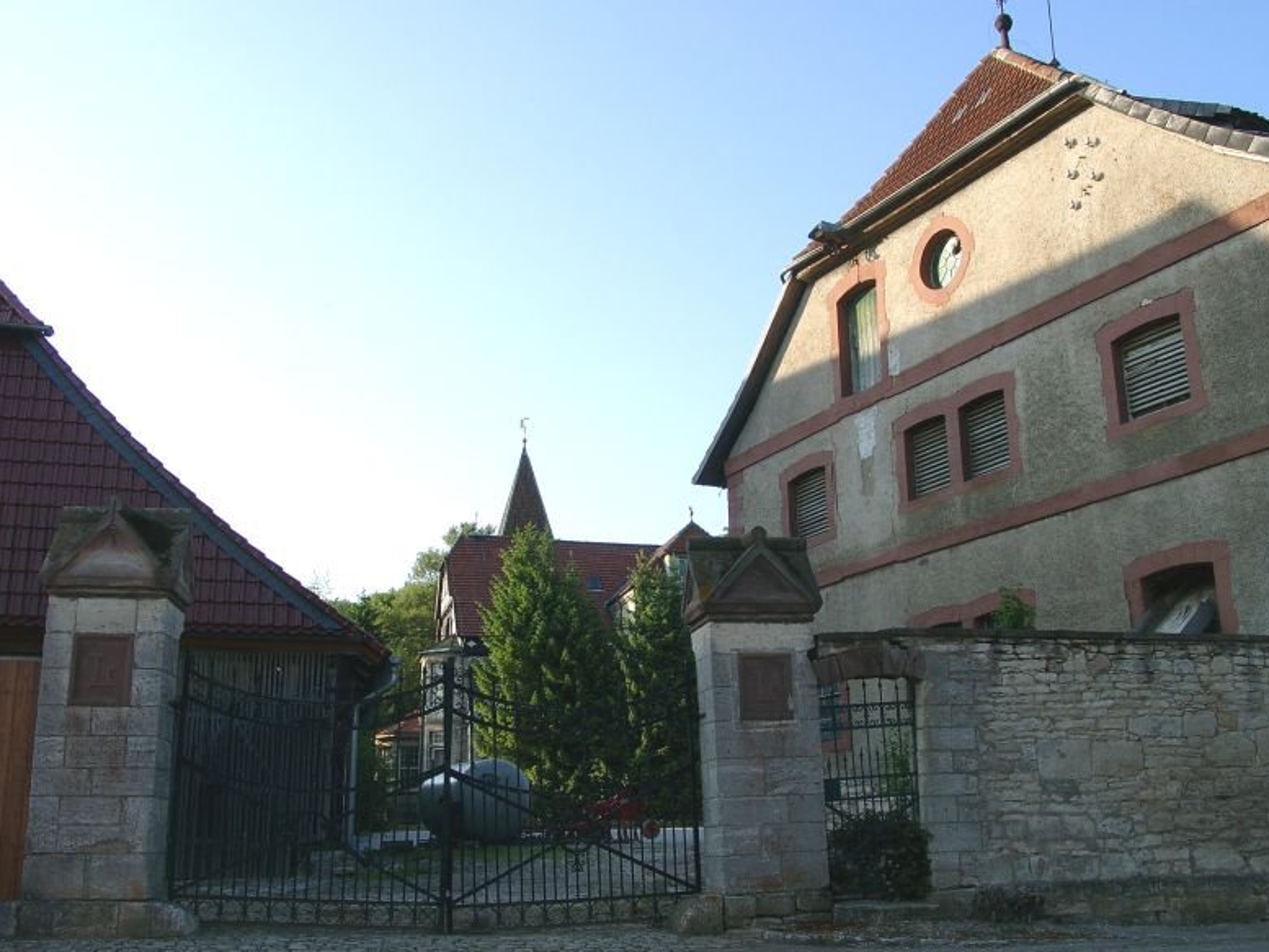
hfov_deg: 52.6
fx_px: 1283
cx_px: 626
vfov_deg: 40.7
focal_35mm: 35
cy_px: 488
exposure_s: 1/328
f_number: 4
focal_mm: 7.13
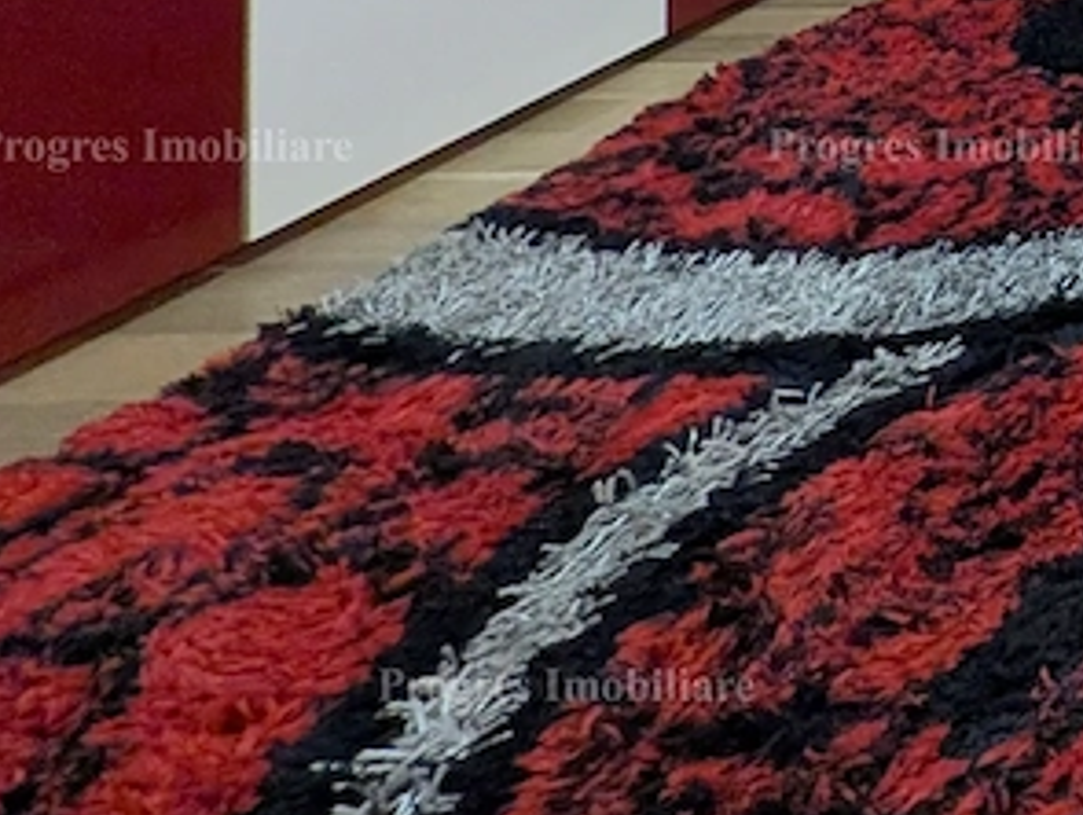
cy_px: -485
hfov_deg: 25.1
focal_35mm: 44
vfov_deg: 23.9
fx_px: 1378
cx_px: 1799
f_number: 2.2
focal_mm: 1.54
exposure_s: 1/33.3
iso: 363
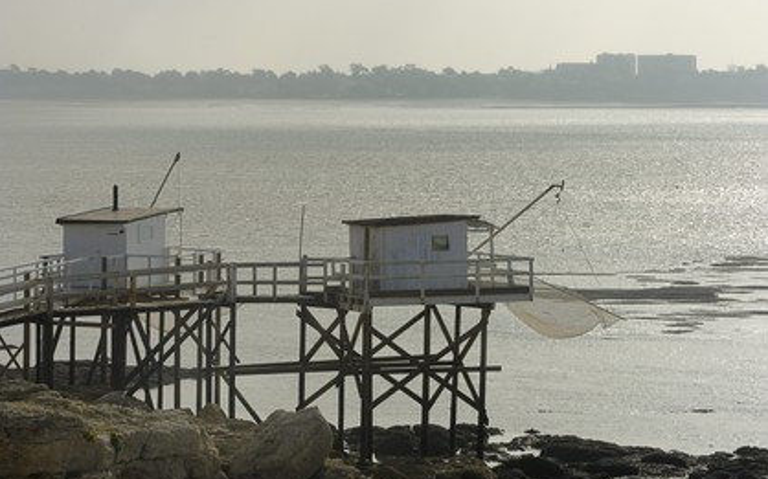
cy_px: 248
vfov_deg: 8.3
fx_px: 3285
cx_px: 383
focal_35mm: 157
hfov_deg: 13.3
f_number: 14
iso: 100
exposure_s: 1/160
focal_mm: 102
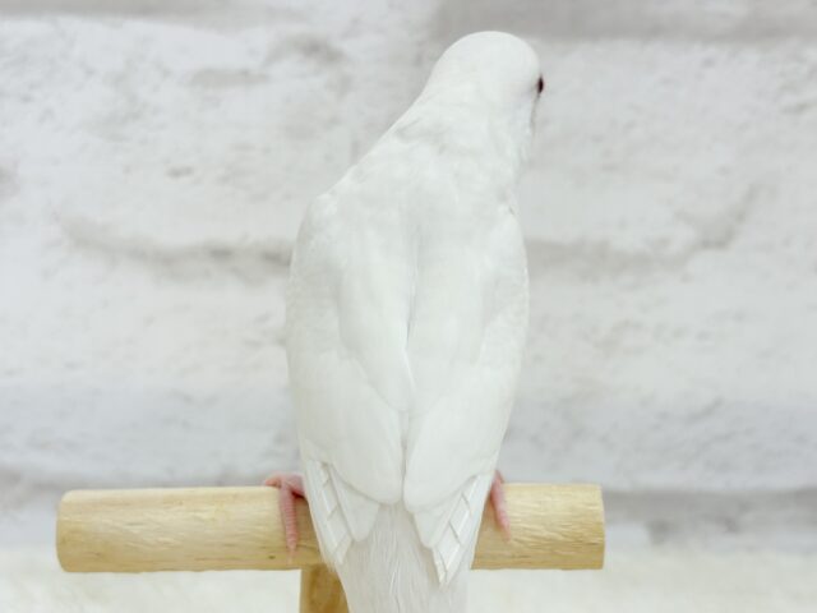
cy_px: 306
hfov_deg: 36.8
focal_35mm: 52
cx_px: 408
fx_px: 1227
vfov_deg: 28.0
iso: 32
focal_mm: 5.96
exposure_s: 1/50
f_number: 1.6
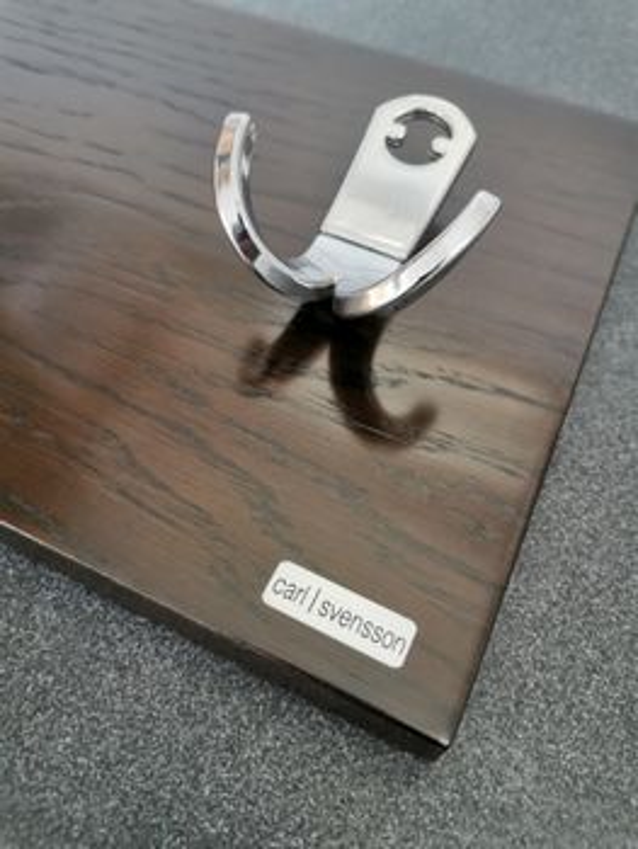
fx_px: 663
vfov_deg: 65.3
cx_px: 319
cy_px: 424
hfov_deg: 51.4
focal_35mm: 27
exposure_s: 1/50
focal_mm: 5.58
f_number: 1.8
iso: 320
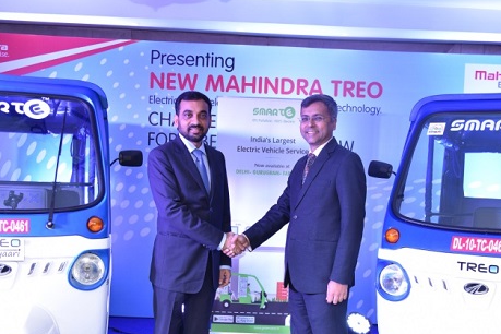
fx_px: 682
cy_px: 234
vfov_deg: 27.3
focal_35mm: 49
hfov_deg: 40.3
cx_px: 260
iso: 500
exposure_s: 1/100
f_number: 4
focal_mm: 30
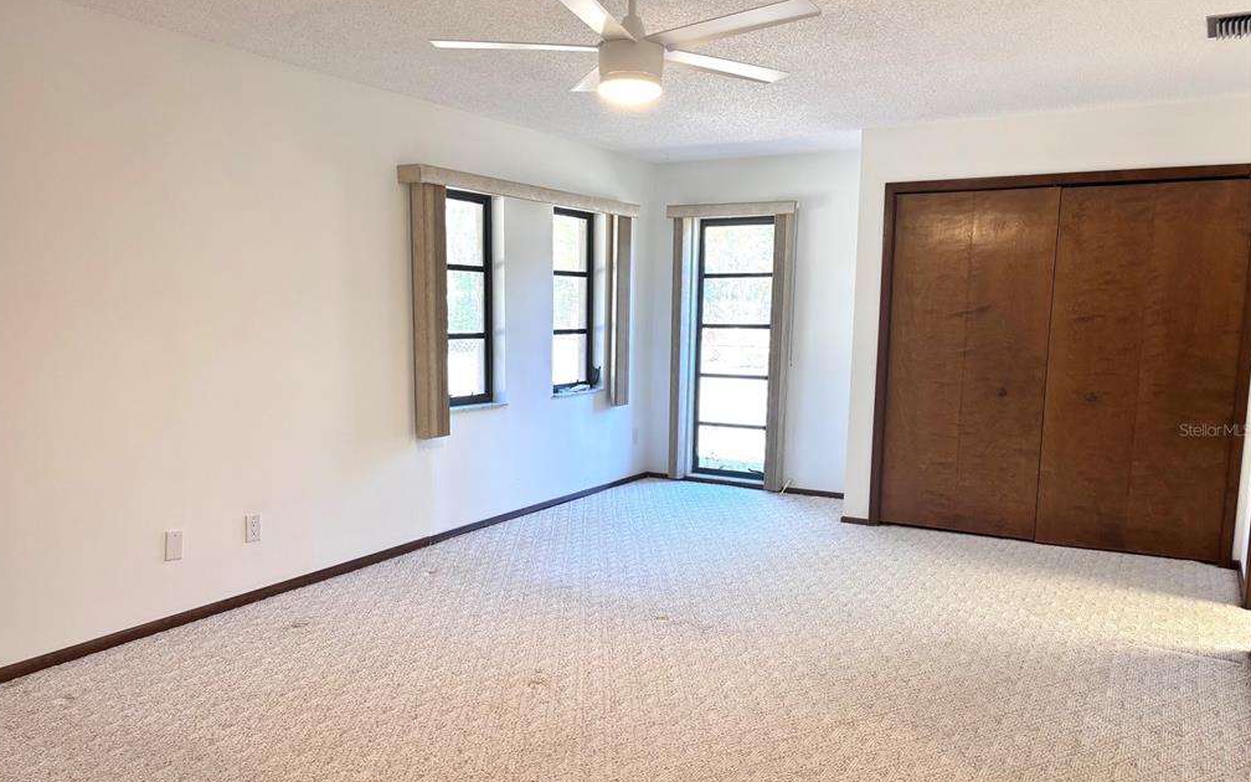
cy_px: 429
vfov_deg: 44.5
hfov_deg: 66.5
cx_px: 619
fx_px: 955
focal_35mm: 28
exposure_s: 1/120
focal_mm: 5.96
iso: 125
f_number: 1.6
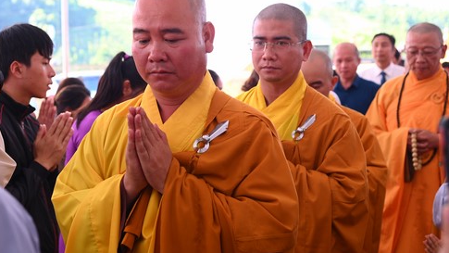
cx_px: 162
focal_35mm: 73
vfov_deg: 16.5
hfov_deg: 28.8
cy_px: 78
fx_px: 869
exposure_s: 1/250
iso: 1000
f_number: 4.5
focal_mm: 52
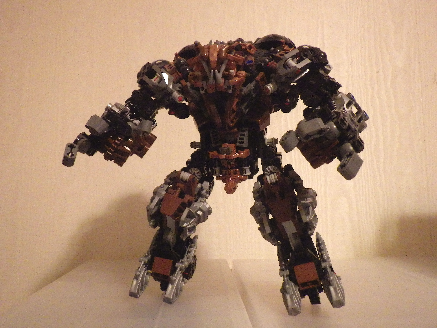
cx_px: 218
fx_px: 353
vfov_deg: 49.7
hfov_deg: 63.4
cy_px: 164
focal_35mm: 28
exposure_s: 1/45
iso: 1600
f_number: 3.5
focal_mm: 5
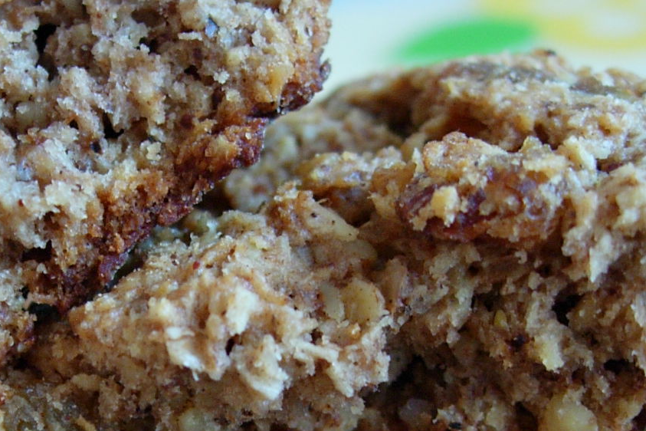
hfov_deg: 26.9
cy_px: 436
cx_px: 241
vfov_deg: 17.7
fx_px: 1346
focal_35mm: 75
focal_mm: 7.8
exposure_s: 1/13
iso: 200
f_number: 2.8
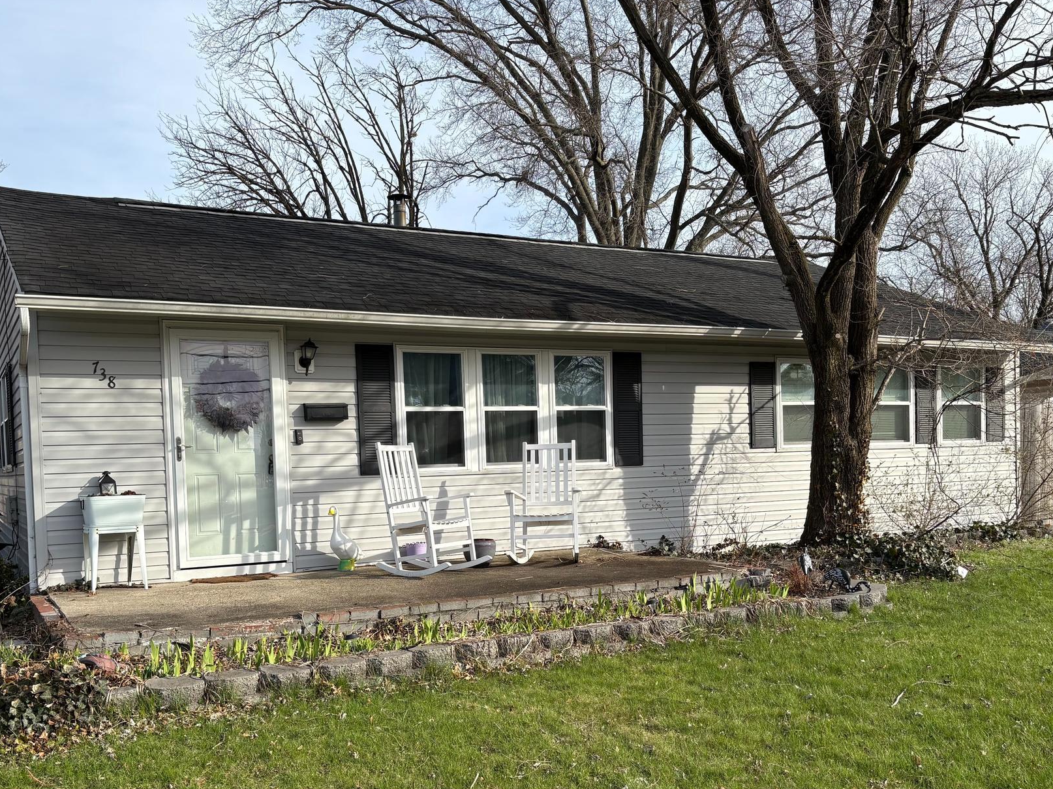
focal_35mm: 33
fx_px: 1004
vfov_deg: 42.6
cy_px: 495
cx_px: 488
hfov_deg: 55.3
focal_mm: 5.96
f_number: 1.6
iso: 50
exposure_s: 1/2141
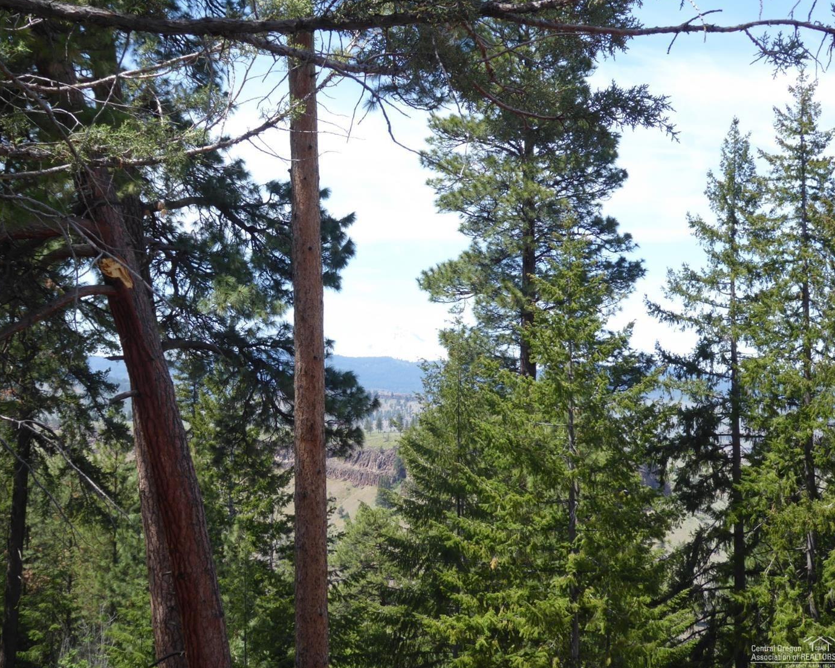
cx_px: 389
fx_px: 1310
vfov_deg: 28.6
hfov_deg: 35.3
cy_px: 334
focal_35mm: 53
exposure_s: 1/250
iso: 80
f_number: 4.1
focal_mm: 9
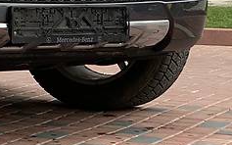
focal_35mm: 186
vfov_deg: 6.9
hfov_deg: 10.8
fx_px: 1176
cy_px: -73
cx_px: -119
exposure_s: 1/122
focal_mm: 6
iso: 25
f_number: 2.4
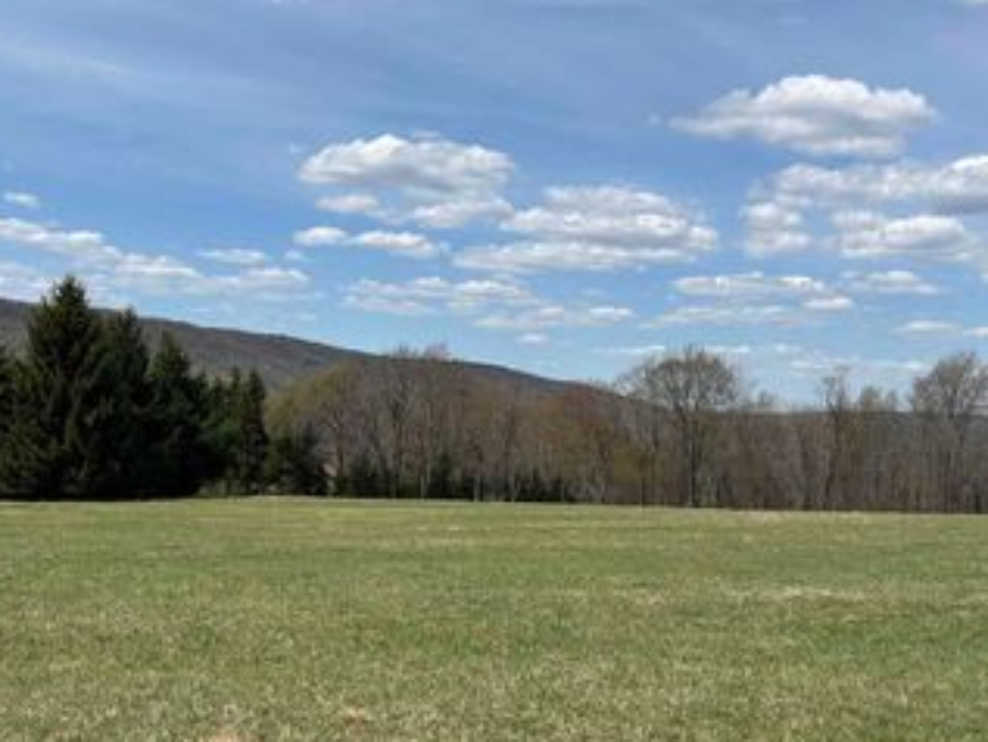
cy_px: 413
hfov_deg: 45.7
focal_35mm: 41
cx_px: 545
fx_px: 1171
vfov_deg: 35.1
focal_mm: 5.7
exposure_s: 1/5882
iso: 50
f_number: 1.5
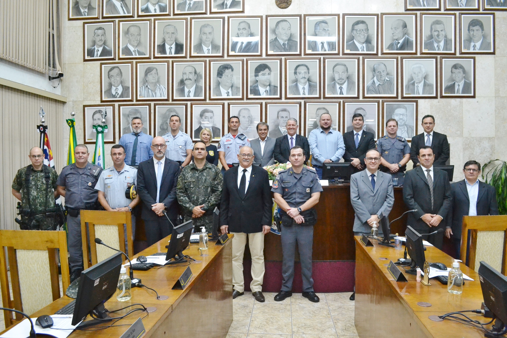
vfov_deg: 47.9
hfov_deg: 67.4
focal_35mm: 27
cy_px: 169
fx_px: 380
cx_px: 254
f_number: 5.6
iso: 3200
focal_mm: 18
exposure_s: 1/125
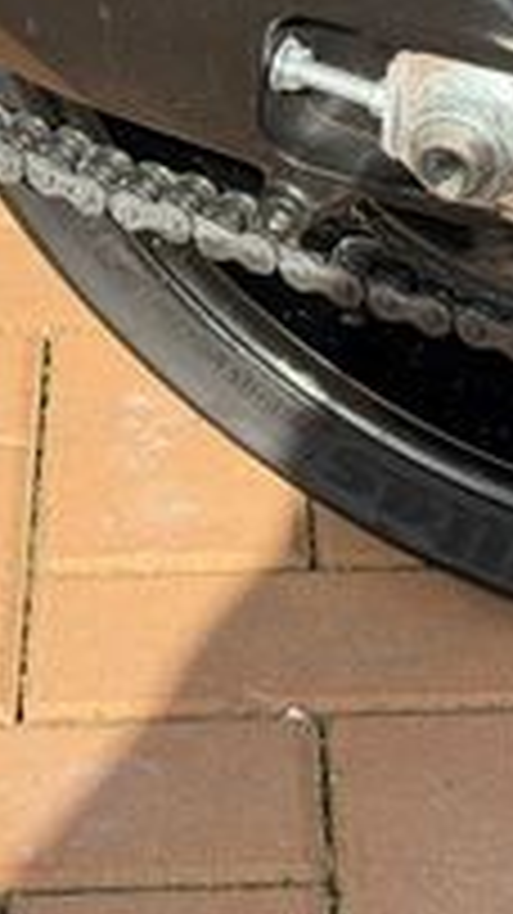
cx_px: 423
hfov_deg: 7.3
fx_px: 3995
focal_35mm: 165
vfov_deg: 12.9
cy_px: 54
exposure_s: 1/1678
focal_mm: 6.76
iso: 64
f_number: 1.78
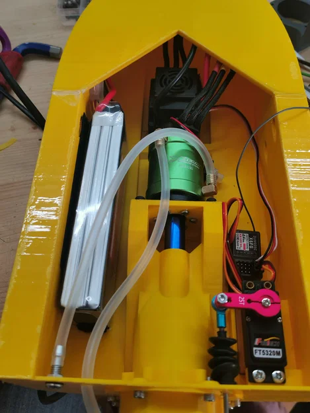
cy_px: 206
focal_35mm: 33
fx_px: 394
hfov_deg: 43.0
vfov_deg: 55.3
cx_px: 155
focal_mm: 5.56
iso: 64
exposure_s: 1/100
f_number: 1.6
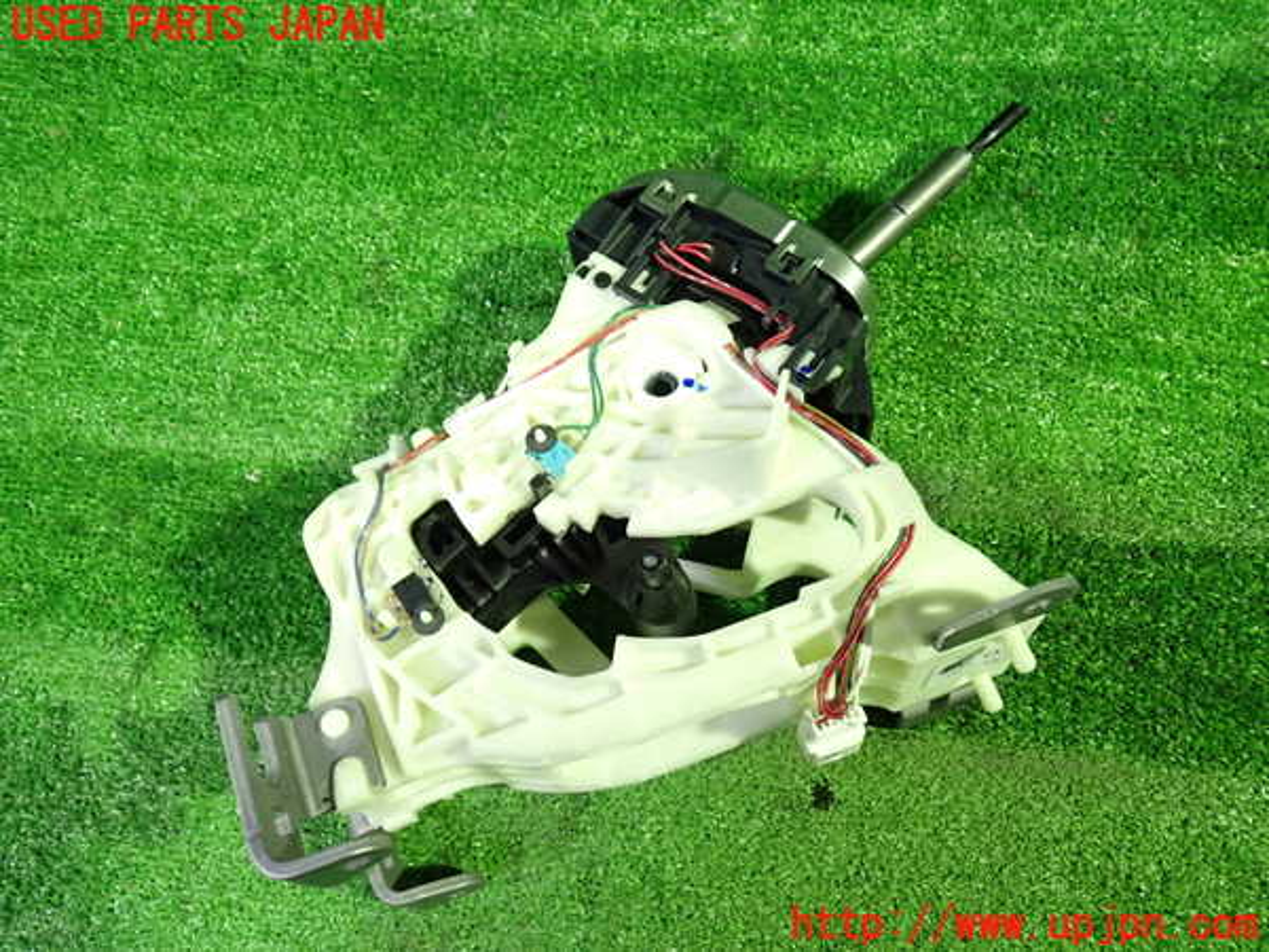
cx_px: 634
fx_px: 1100
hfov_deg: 60.0
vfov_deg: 46.8
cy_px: 476
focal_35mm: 30
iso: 640
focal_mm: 5.4
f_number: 2.3
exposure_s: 1/30
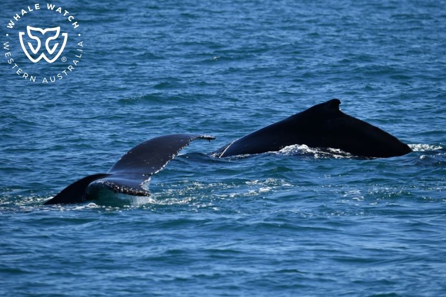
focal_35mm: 450
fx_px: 5573
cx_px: 223
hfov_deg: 4.6
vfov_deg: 3.1
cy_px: 148
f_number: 6
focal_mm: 450
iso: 1000
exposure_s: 1/8000
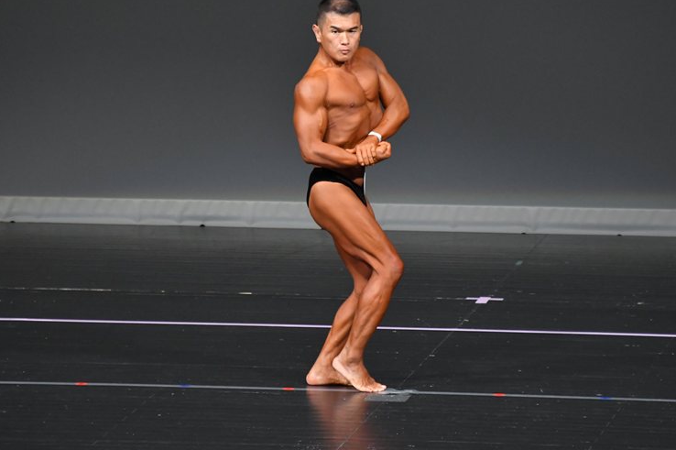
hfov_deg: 5.2
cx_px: 334
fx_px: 7393
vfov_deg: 3.5
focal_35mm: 394
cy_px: 217
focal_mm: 250
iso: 4000
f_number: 5.6
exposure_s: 1/400
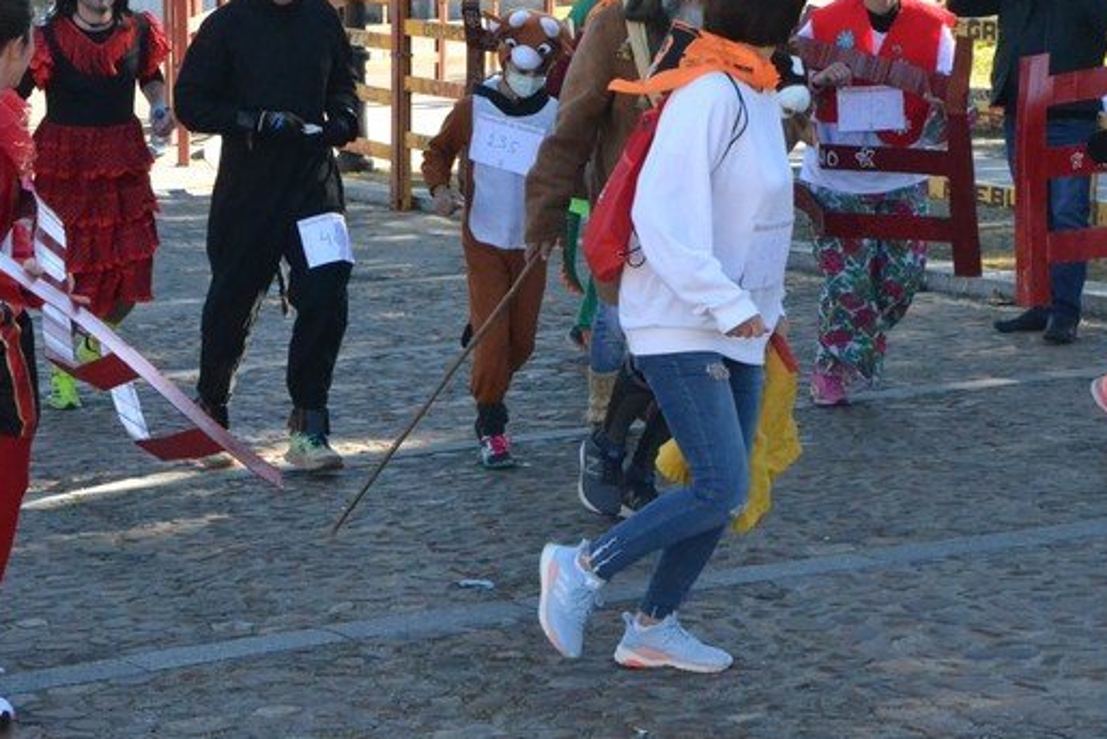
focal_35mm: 105
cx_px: 507
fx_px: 3224
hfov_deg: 19.5
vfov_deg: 13.1
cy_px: 265
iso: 3200
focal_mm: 45
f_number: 13
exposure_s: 1/640
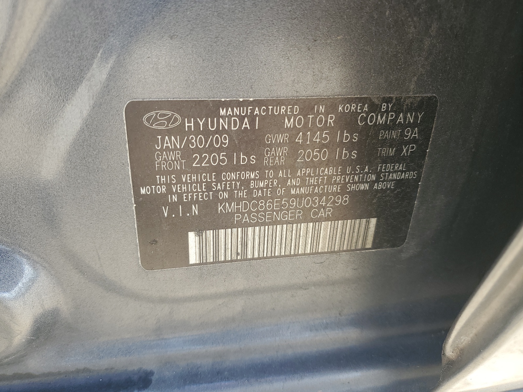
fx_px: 393
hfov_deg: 67.3
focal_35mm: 26
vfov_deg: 53.1
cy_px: 196
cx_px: 262
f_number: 1.5
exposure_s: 1/294
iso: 50
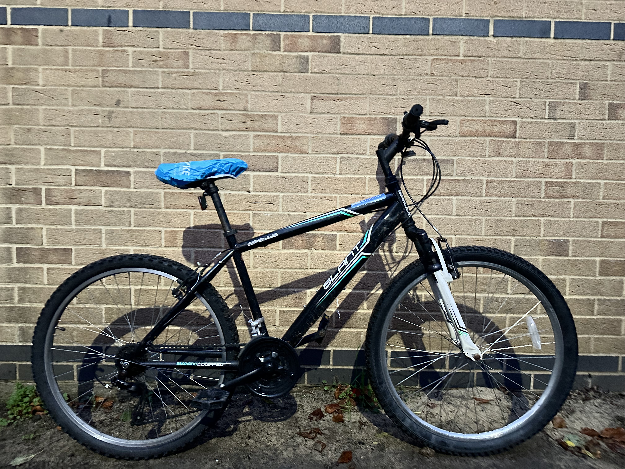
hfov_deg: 71.6
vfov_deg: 56.8
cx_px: 312
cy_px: 234
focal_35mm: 24
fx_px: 433
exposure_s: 1/30
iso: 1600
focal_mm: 6.86
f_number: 1.78
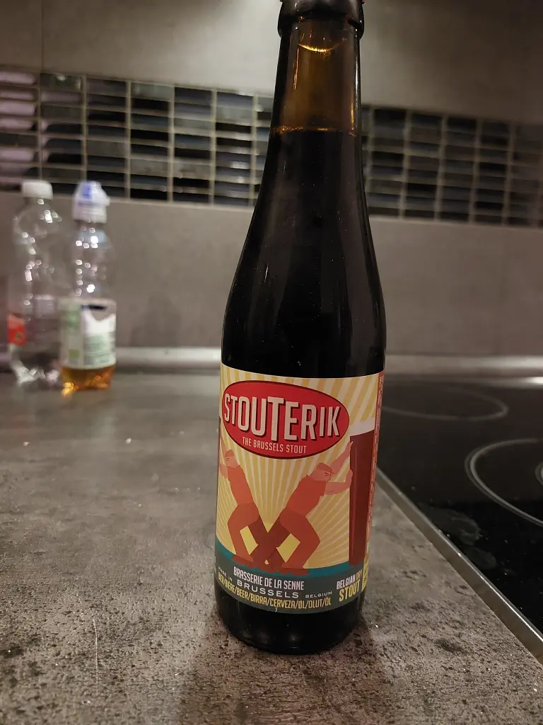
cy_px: 362
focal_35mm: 24
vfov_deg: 71.6
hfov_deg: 56.8
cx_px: 272
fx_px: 502
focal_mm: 5.23
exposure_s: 1/25
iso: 640
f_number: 1.8
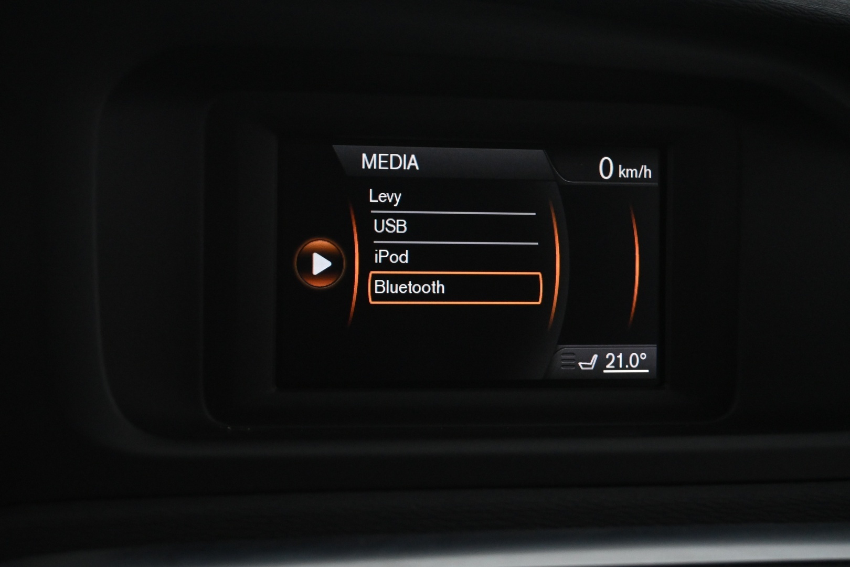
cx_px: 425
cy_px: 284
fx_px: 1558
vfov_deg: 20.6
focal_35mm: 66
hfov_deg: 30.5
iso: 3600
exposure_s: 1/80
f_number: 6
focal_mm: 44
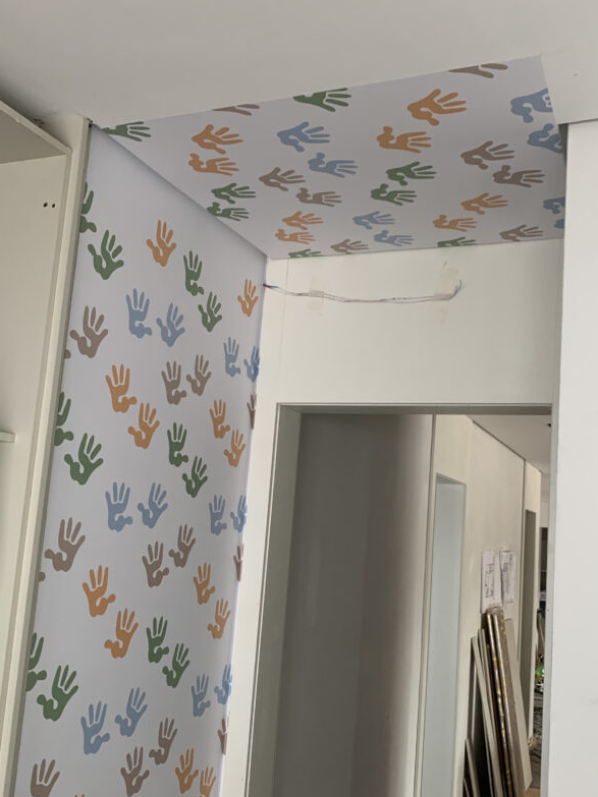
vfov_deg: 53.9
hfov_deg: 41.8
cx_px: 304
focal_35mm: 34
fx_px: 783
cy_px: 426
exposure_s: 1/65
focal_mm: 4.25
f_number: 1.8
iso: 100
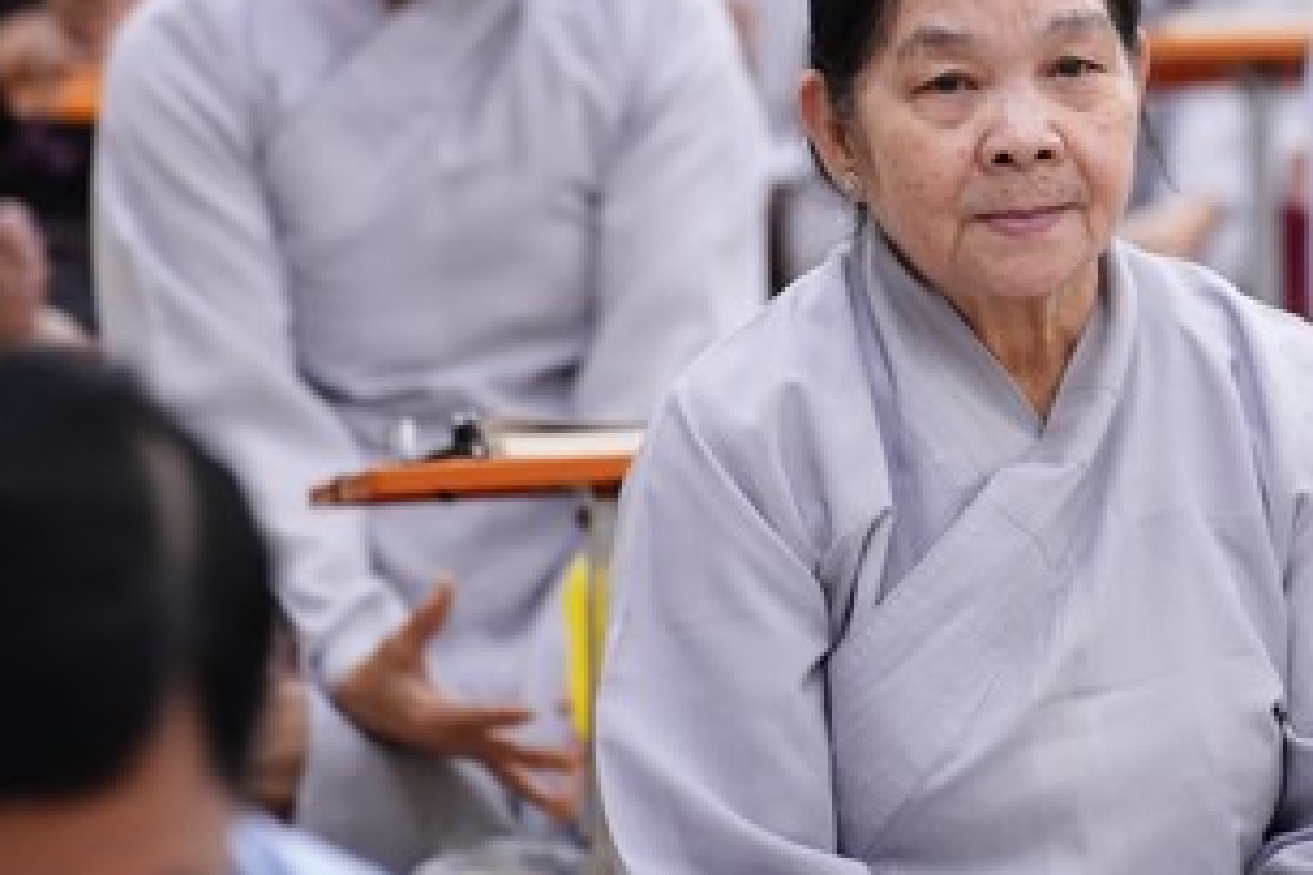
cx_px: 822
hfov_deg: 6.5
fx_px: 11597
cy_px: -11
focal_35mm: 318
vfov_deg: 4.3
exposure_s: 1/100
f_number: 2.8
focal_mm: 150
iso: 3200
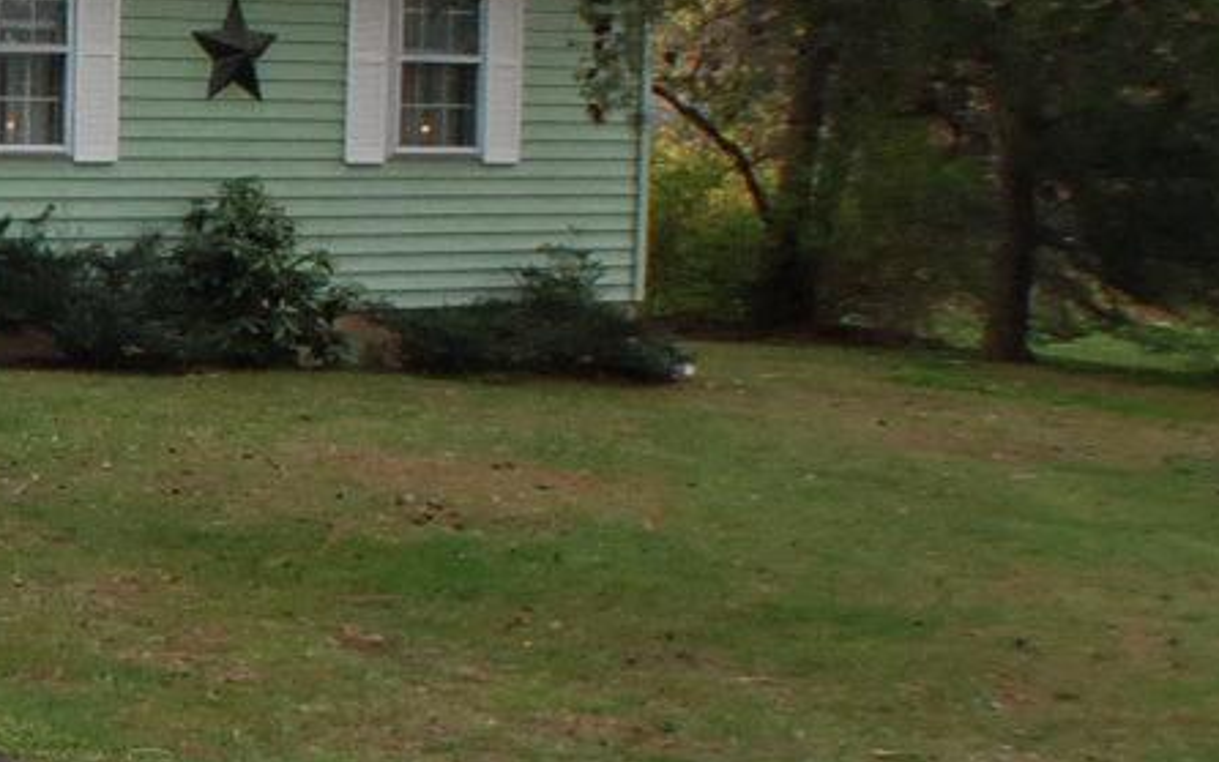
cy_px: 352
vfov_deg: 9.9
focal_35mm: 133
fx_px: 4420
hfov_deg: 14.6
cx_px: -626
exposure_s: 1/400
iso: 1000
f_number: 10
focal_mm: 20
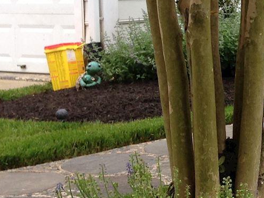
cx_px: 503
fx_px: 1007
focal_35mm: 132
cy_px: 1
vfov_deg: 11.1
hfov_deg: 13.2
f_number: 2.4
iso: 50
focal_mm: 4.13
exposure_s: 1/132
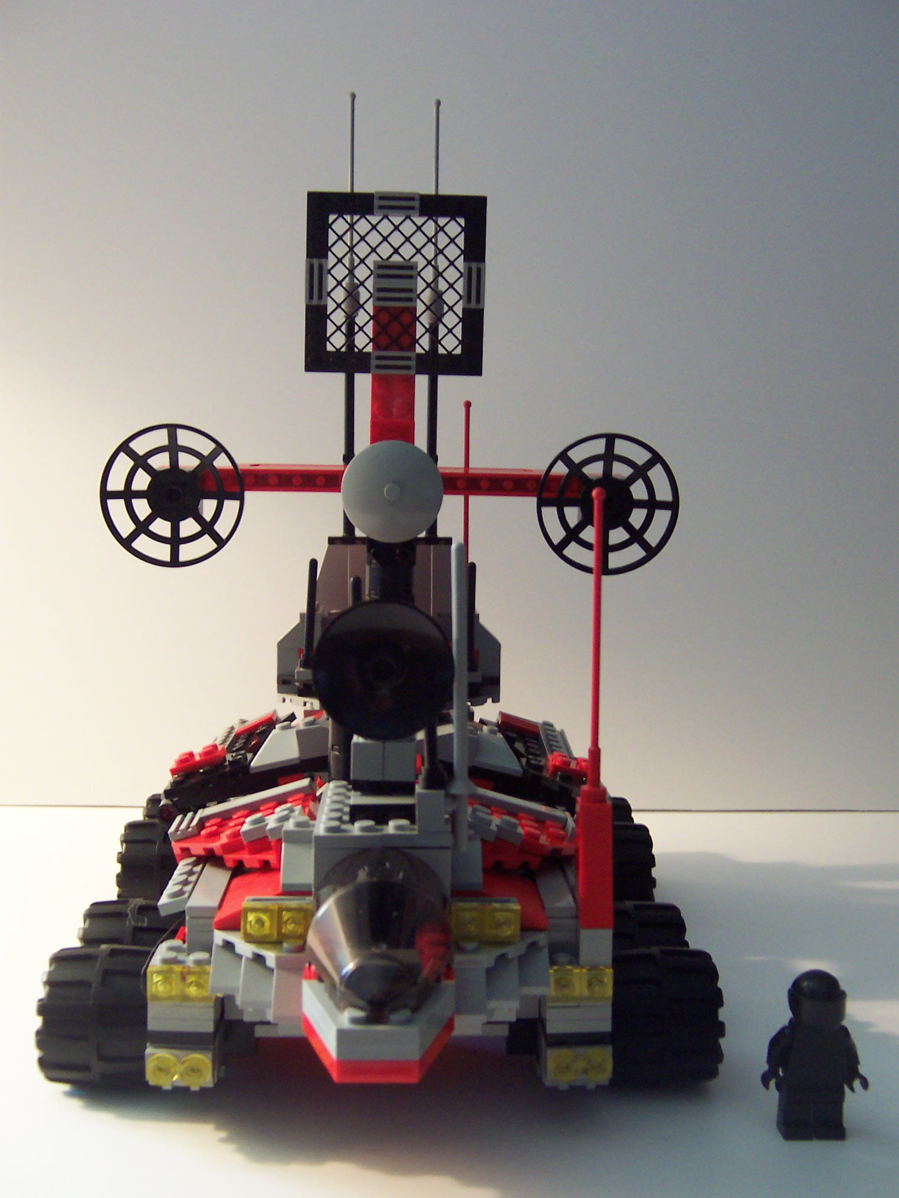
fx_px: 1247
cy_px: 599
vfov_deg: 51.4
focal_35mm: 36
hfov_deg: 39.7
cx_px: 450
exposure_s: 1/8
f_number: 2.8
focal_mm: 5.6
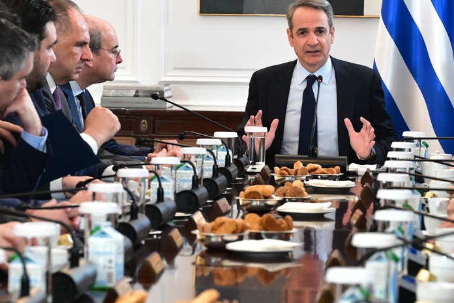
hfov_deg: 11.4
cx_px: 273
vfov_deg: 7.6
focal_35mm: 181
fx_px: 2282
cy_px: 111
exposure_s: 1/500
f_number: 4
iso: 8000
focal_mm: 70
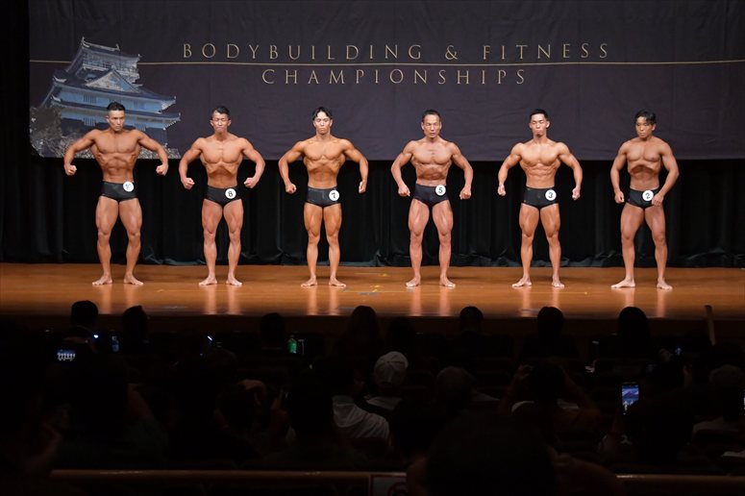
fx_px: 2420
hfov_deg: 17.5
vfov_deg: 11.7
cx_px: 372
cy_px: 248
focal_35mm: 117
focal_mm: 78
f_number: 5.6
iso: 5000
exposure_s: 1/400
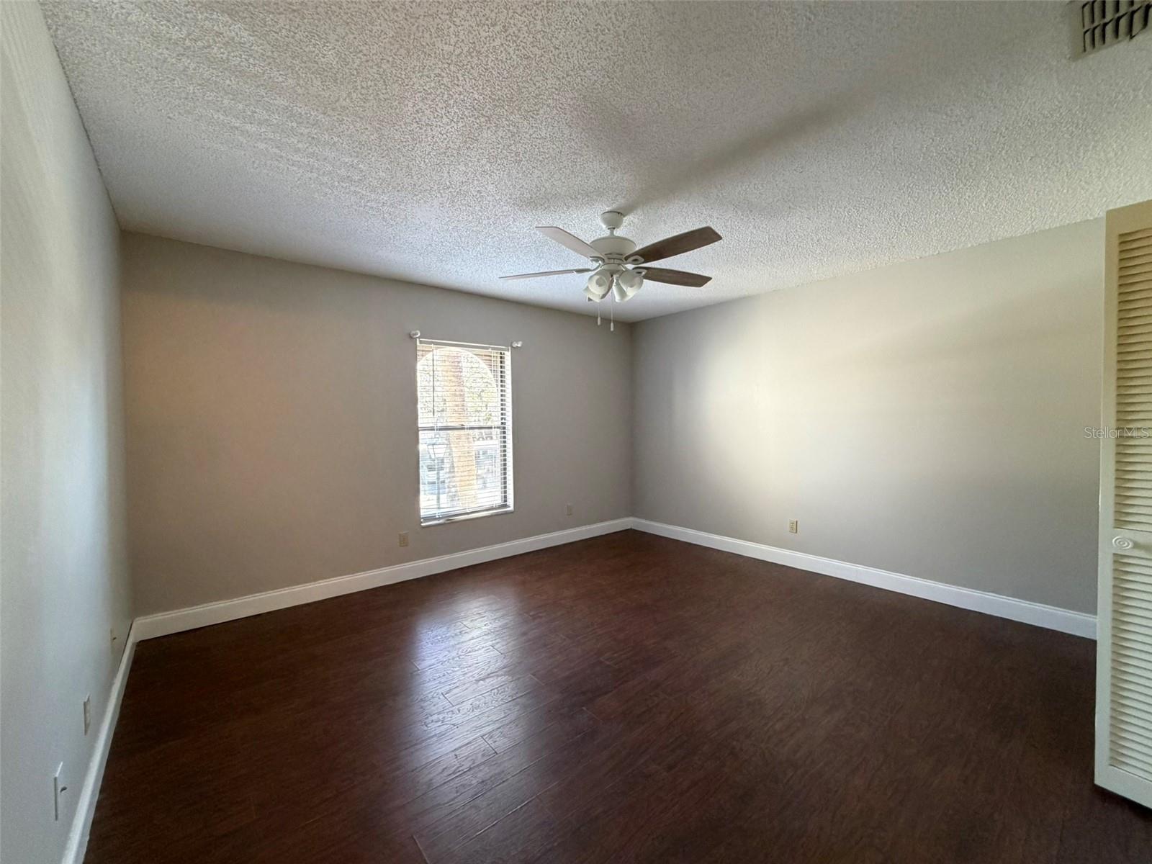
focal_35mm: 14
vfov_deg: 85.7
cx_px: 576
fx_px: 466
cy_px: 432
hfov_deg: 102.1
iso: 400
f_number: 2.2
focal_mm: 2.22
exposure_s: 1/60
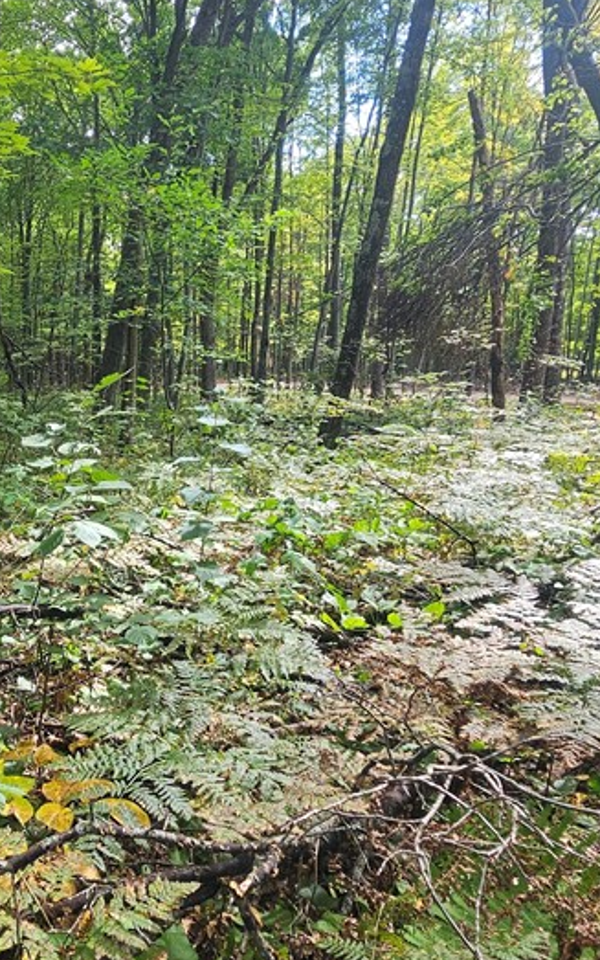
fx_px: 706
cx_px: 79
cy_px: 545
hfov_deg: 42.8
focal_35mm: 27
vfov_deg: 68.1
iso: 50
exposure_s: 1/122
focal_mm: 2.2
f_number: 2.2
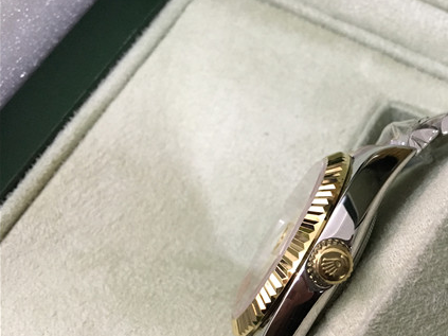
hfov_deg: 38.0
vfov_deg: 29.8
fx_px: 621
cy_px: 249
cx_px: 370
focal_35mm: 48
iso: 200
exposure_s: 1/17
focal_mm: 4.15
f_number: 2.2
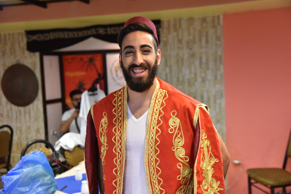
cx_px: 146
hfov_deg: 44.5
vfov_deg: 30.5
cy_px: 97
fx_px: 356
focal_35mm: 44
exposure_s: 1/40
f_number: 4
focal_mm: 44
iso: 3200
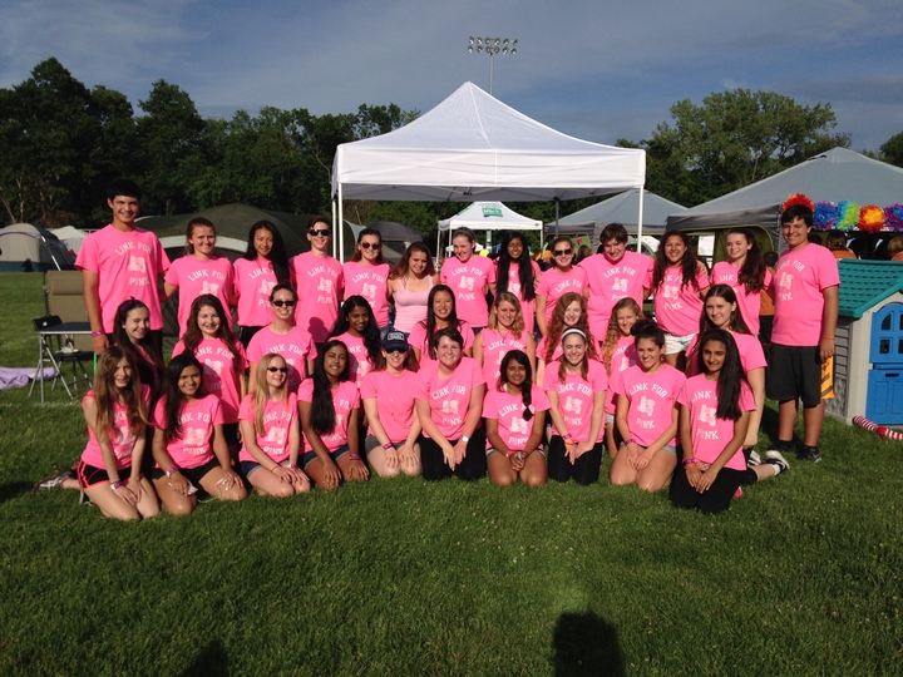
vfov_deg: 42.9
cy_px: 338
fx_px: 861
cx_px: 452
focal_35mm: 33
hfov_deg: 55.4
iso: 50
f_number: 2.4
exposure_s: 1/3623
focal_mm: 4.12
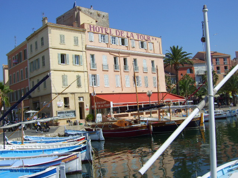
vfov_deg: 37.7
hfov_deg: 49.0
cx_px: 119
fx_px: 261
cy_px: 89
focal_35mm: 38
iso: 50
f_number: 6.4
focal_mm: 7.8
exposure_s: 1/500
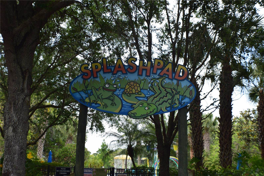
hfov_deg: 28.1
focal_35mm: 72
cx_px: 132
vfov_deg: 18.9
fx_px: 528
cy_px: 88
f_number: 10
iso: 400
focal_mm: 48
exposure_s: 1/200
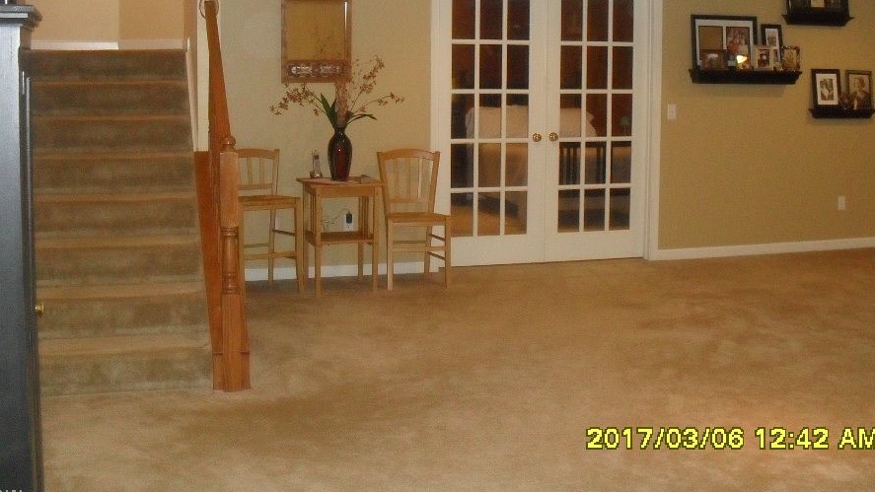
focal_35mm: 44
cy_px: 132
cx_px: 425
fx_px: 1021
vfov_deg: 26.8
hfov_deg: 46.4
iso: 400
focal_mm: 6.3
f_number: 3.2
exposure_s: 1/45
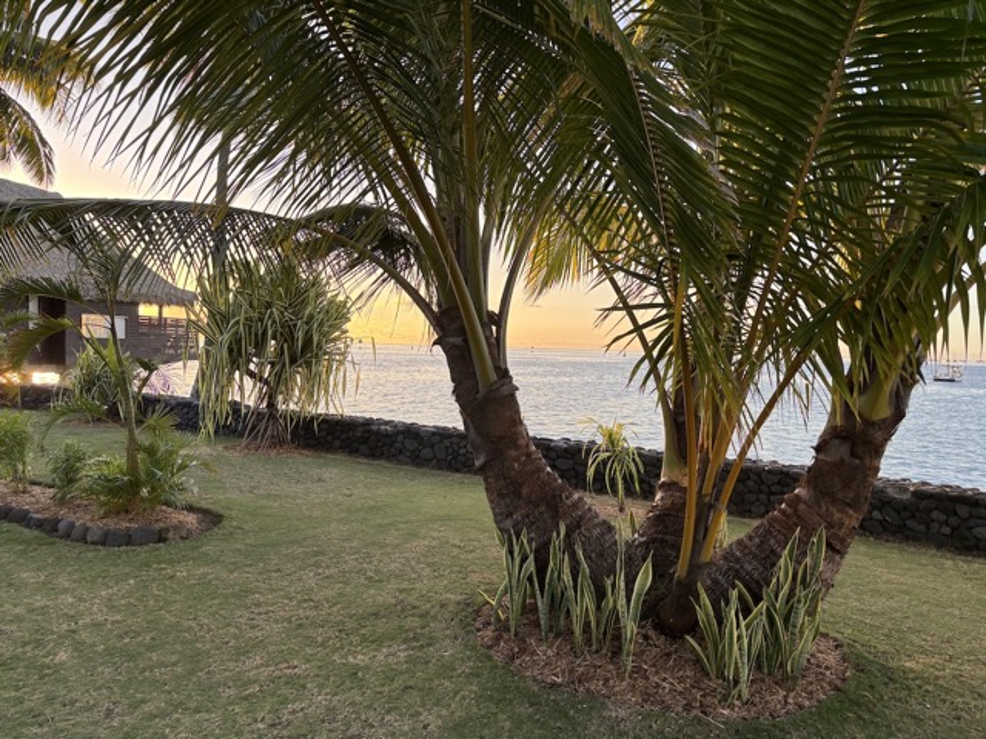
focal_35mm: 26
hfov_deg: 67.3
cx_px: 493
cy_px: 370
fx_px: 741
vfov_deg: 53.1
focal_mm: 5.96
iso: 50
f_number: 1.6
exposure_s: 1/284
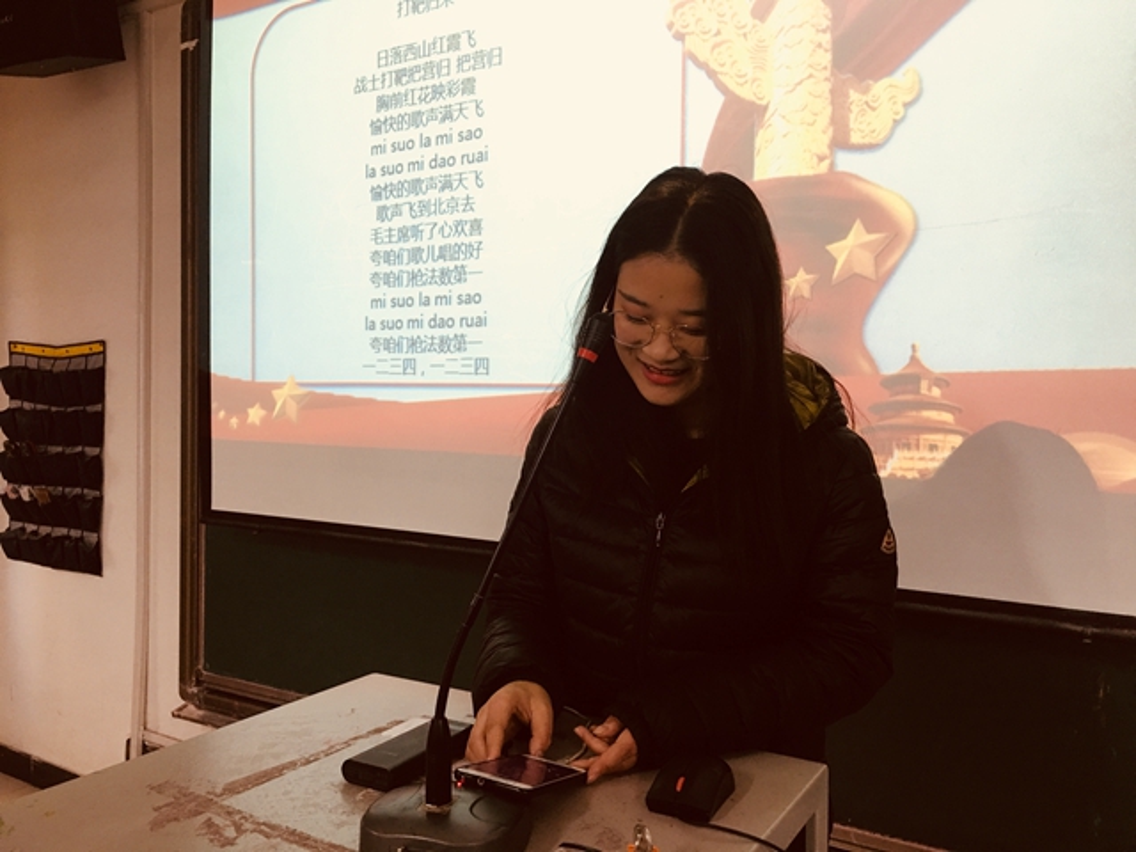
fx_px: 952
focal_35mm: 29
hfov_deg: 61.7
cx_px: 568
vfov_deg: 48.2
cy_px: 426
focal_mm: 4.15
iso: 64
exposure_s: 1/17
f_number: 2.2
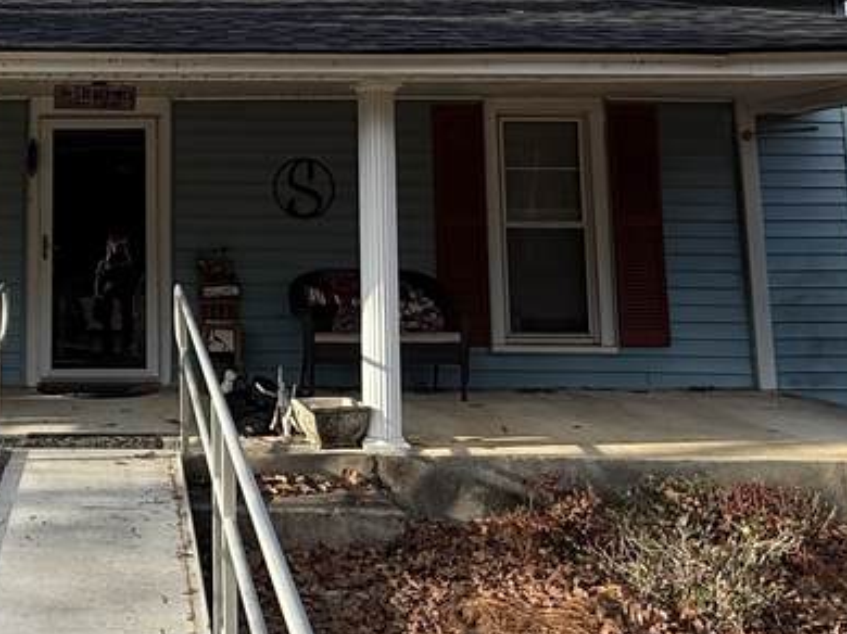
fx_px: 1125
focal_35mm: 46
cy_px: 87
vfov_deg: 30.4
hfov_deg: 38.8
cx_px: 106
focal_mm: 2.22
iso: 64
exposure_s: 1/664
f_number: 2.2
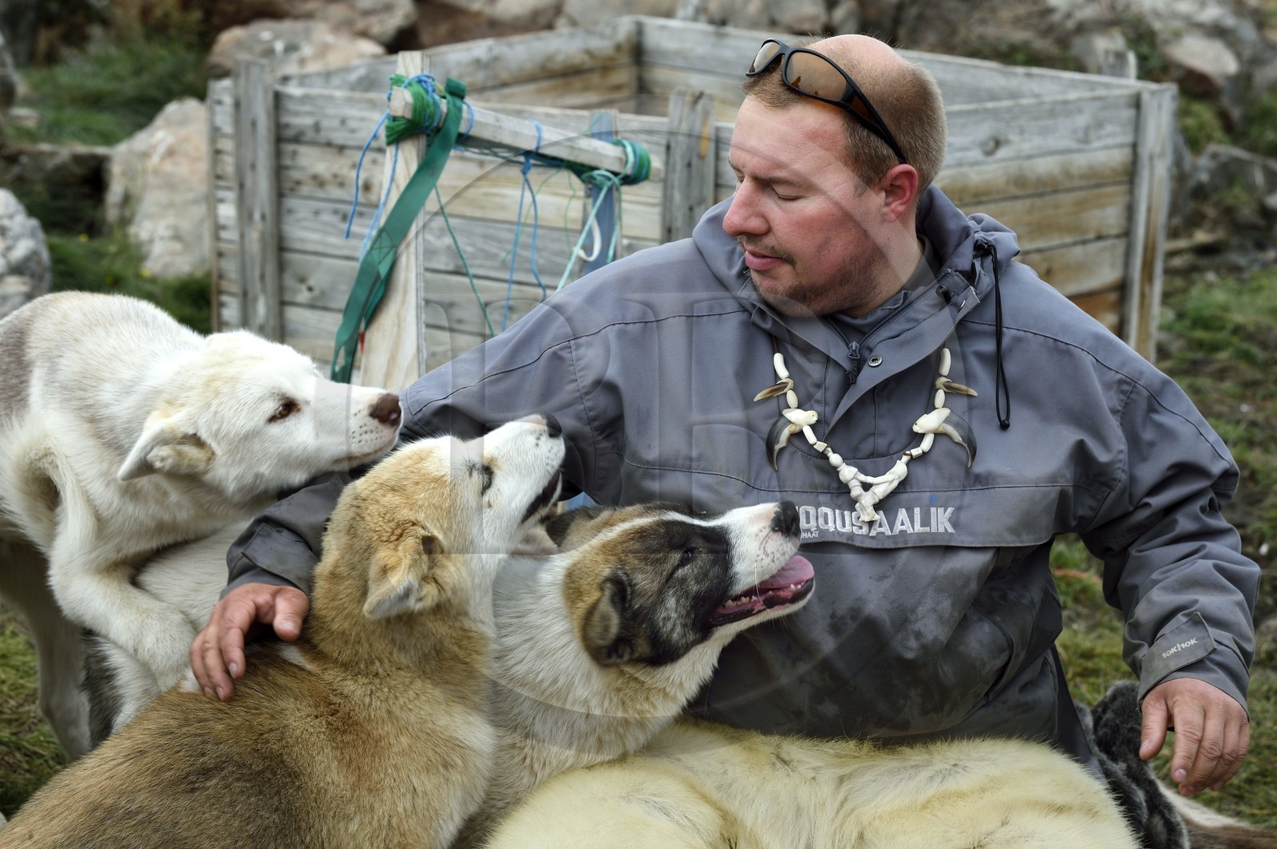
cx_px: 638
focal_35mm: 70
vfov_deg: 19.4
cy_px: 424
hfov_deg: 28.9
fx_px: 2481
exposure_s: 1/400
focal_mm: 70
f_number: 6.3
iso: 400
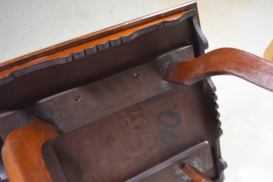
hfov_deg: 49.4
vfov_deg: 34.2
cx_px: 157
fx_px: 296
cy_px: 96
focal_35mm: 39
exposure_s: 1/30
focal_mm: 22
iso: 2000
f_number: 3.5
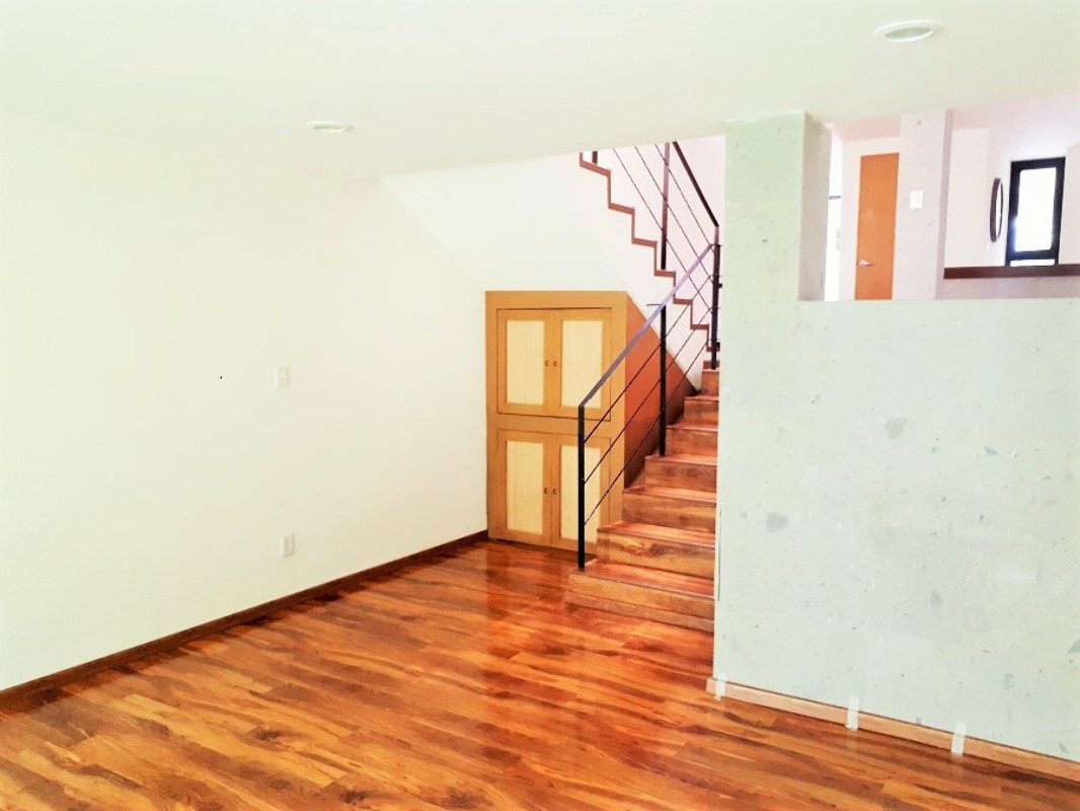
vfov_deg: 51.4
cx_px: 540
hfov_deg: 65.3
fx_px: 843
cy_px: 406
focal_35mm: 27
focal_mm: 3.6
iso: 160
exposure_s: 1/24
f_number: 1.9
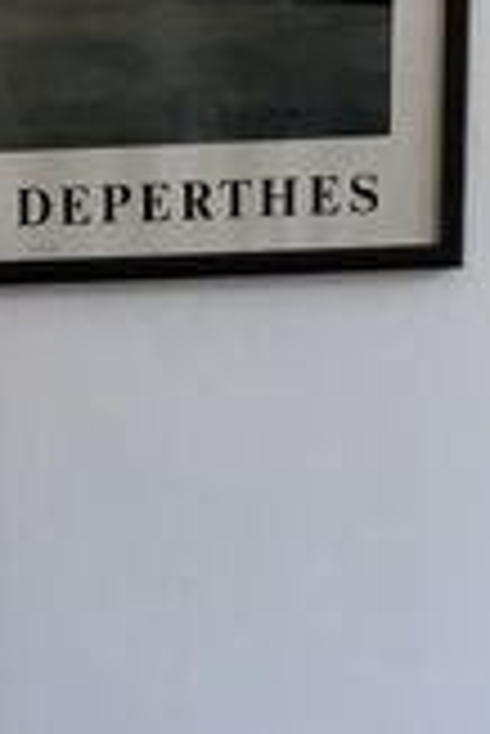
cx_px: -418
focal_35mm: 185
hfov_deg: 7.2
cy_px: 1063
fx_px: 3769
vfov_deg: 10.7
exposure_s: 1/33
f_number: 2.2
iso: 32
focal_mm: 4.15
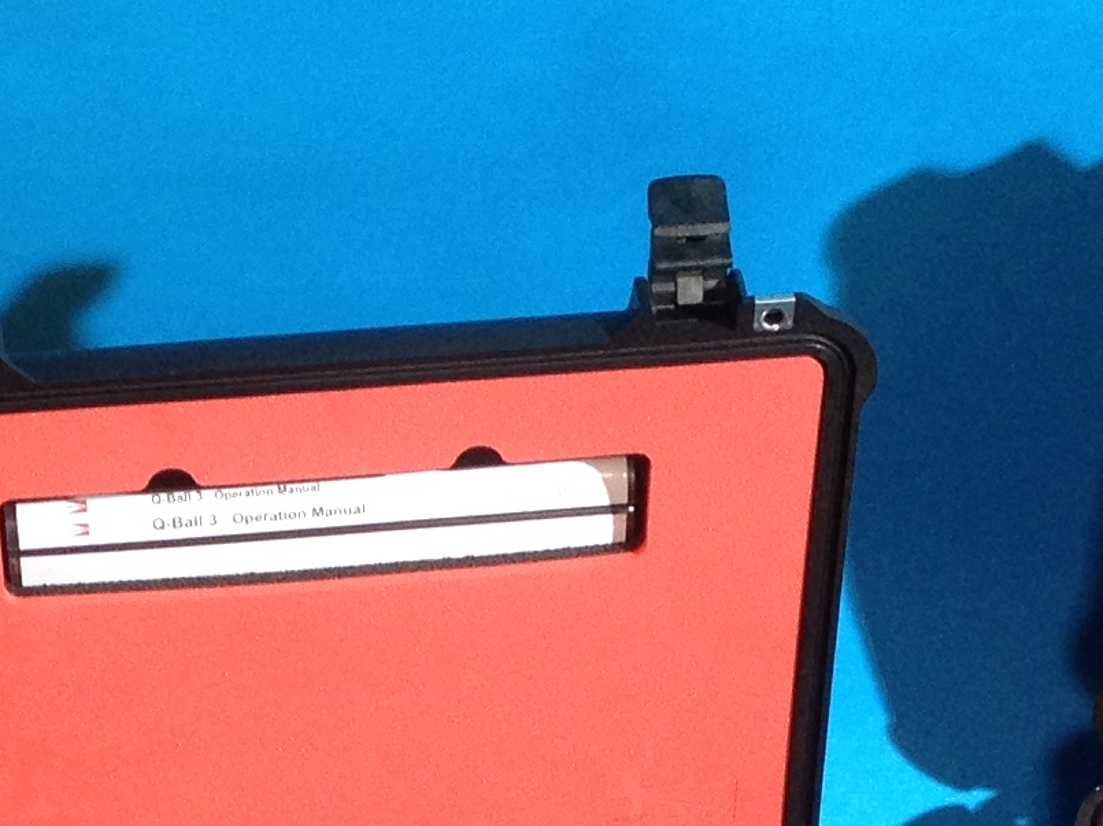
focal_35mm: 142
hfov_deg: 13.9
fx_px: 4523
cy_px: 1141
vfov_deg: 10.2
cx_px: 307
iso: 80
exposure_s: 1/120
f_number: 2.4
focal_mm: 4.28
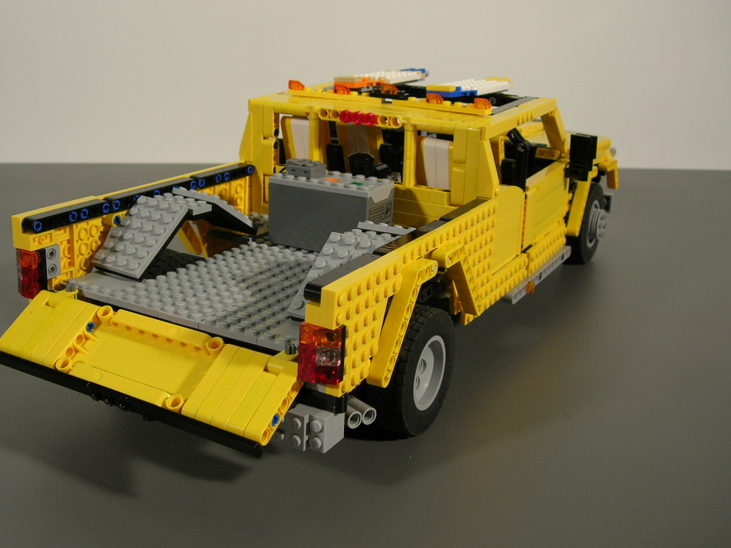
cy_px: 242
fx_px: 929
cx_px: 325
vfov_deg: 32.8
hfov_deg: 42.9
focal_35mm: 44
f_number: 2.8
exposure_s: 1/42
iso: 64
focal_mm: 7.8
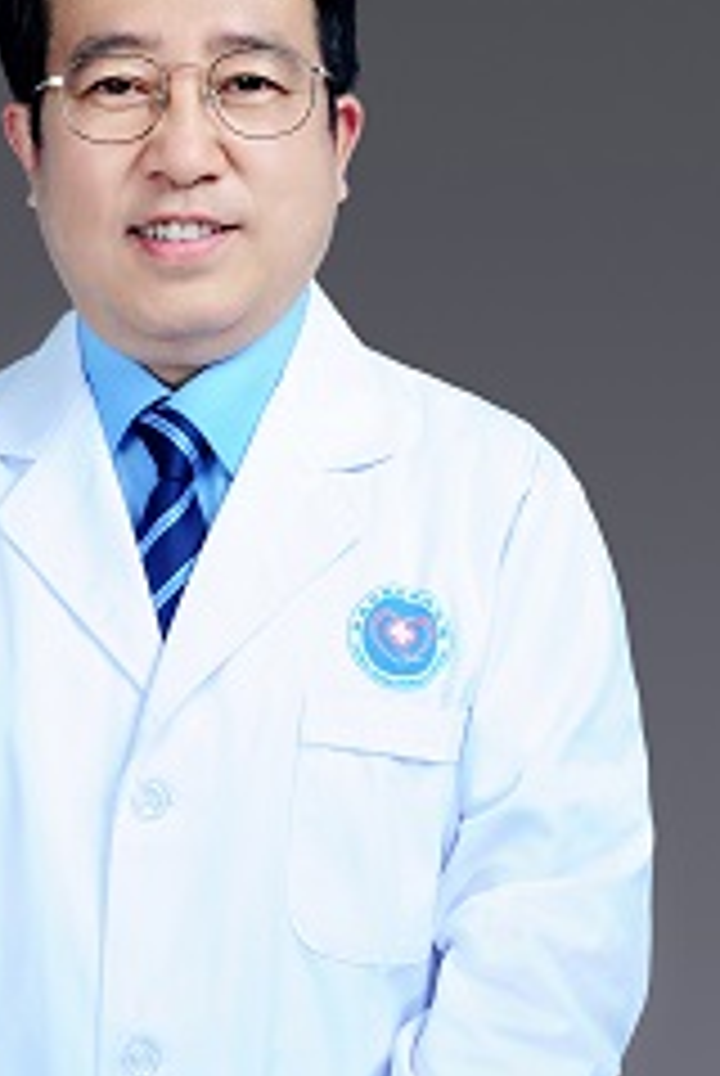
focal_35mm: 94
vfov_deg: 21.6
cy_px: 693
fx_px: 2812
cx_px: 176
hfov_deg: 14.5
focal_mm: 50
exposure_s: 1/125
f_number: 10
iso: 200
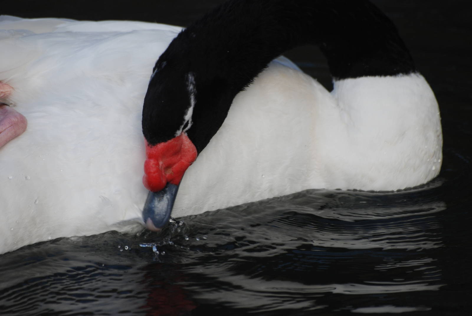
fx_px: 5907
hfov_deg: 4.6
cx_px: 236
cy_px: 158
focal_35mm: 450
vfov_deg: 3.1
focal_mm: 300
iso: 320
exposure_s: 1/500
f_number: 5.6
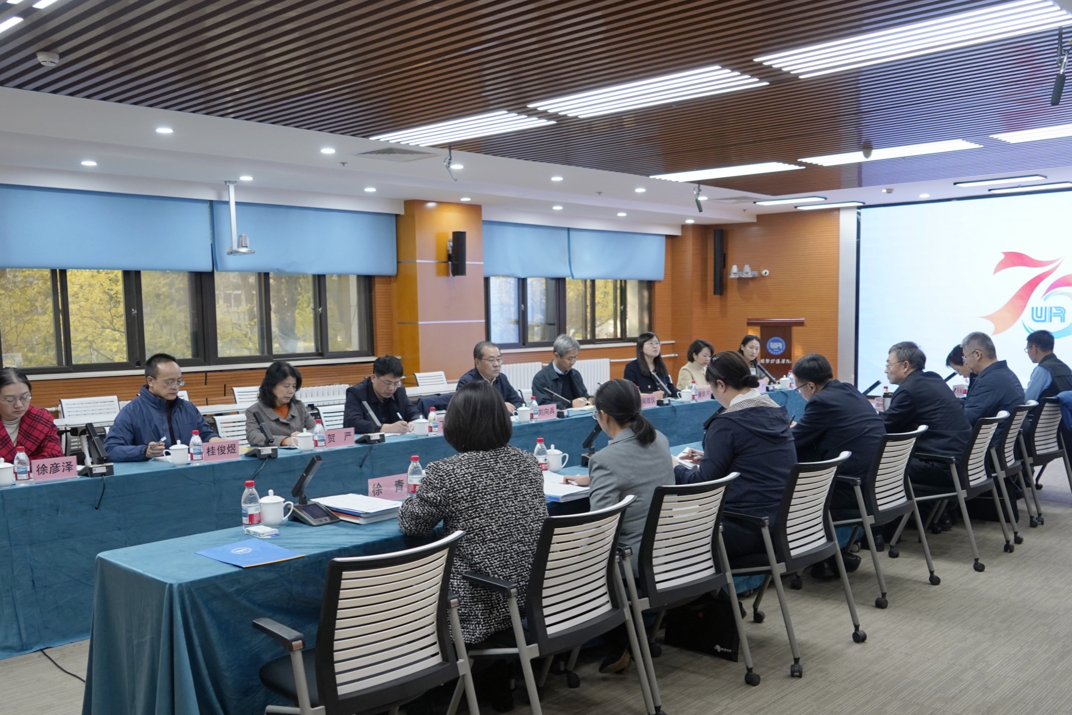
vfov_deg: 46.4
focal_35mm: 28
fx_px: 834
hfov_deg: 65.5
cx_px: 526
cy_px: 367
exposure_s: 1/160
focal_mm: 25
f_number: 4
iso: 1600
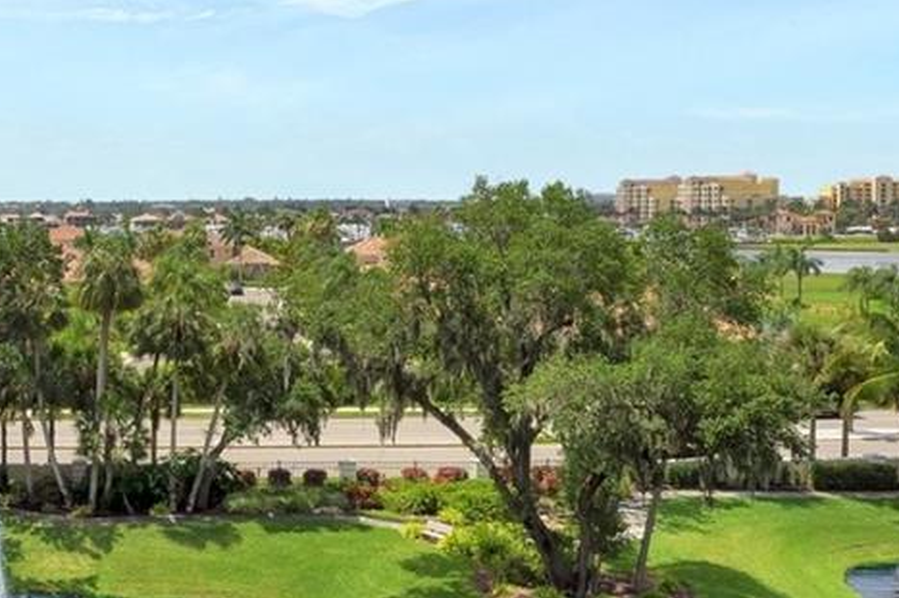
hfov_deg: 37.9
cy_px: 240
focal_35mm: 48
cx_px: 62
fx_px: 1198
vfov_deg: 28.0
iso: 400
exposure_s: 1/1250
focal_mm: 14
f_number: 9
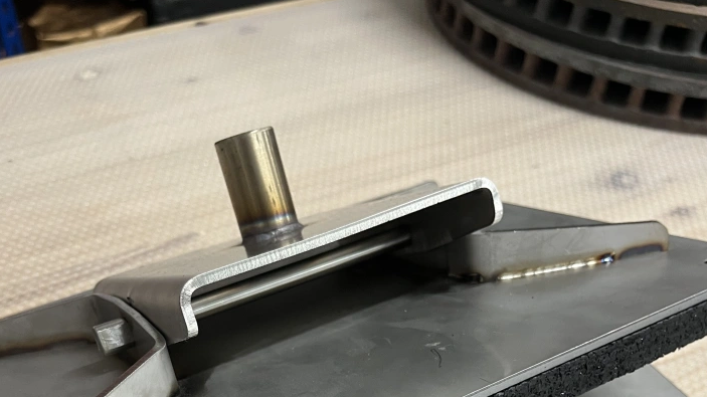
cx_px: 336
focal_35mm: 43
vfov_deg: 24.2
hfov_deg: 47.4
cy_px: 519
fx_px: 806
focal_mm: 5.1
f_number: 1.6
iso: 125
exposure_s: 1/50
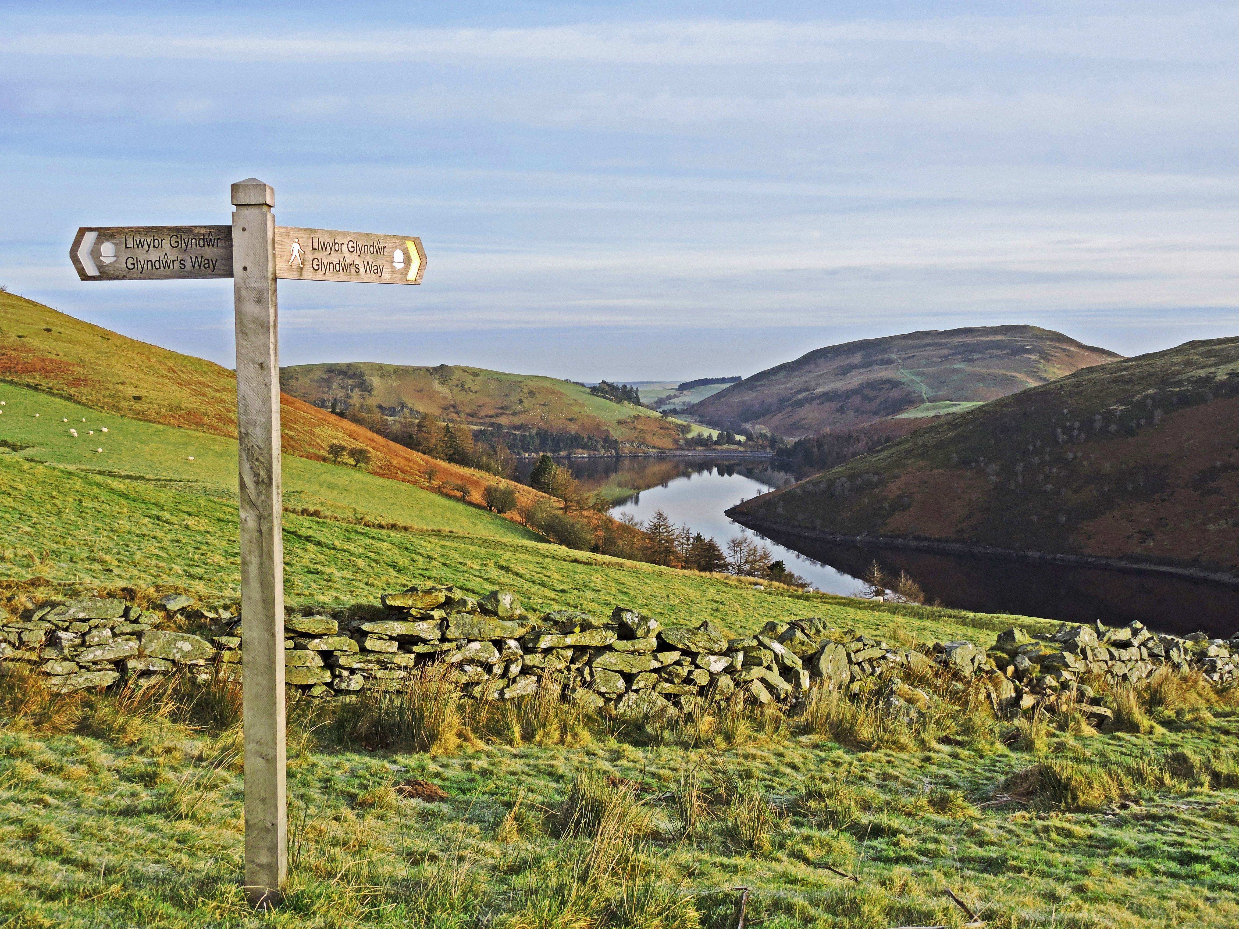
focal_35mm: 40
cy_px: 464
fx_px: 1432
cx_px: 620
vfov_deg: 36.0
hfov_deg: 46.8
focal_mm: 7.2
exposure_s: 1/200
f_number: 3.8
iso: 100
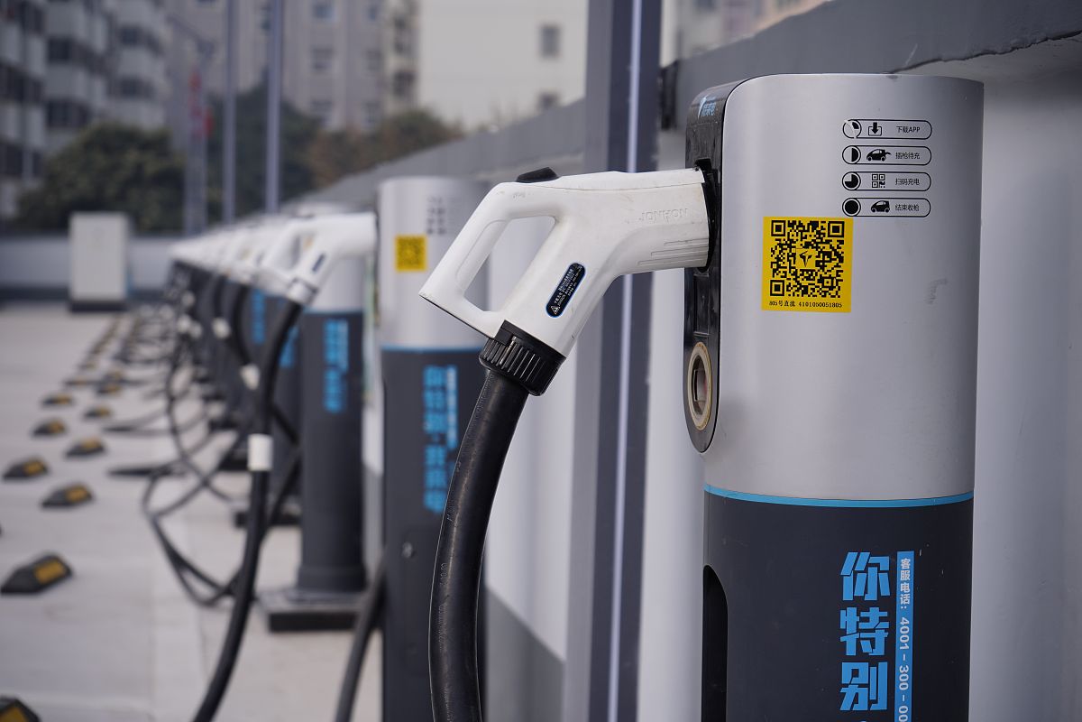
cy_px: 361
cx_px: 541
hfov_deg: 28.8
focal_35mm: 70
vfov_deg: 19.5
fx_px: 2104
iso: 100
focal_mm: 70
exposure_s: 1/500
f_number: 5.6
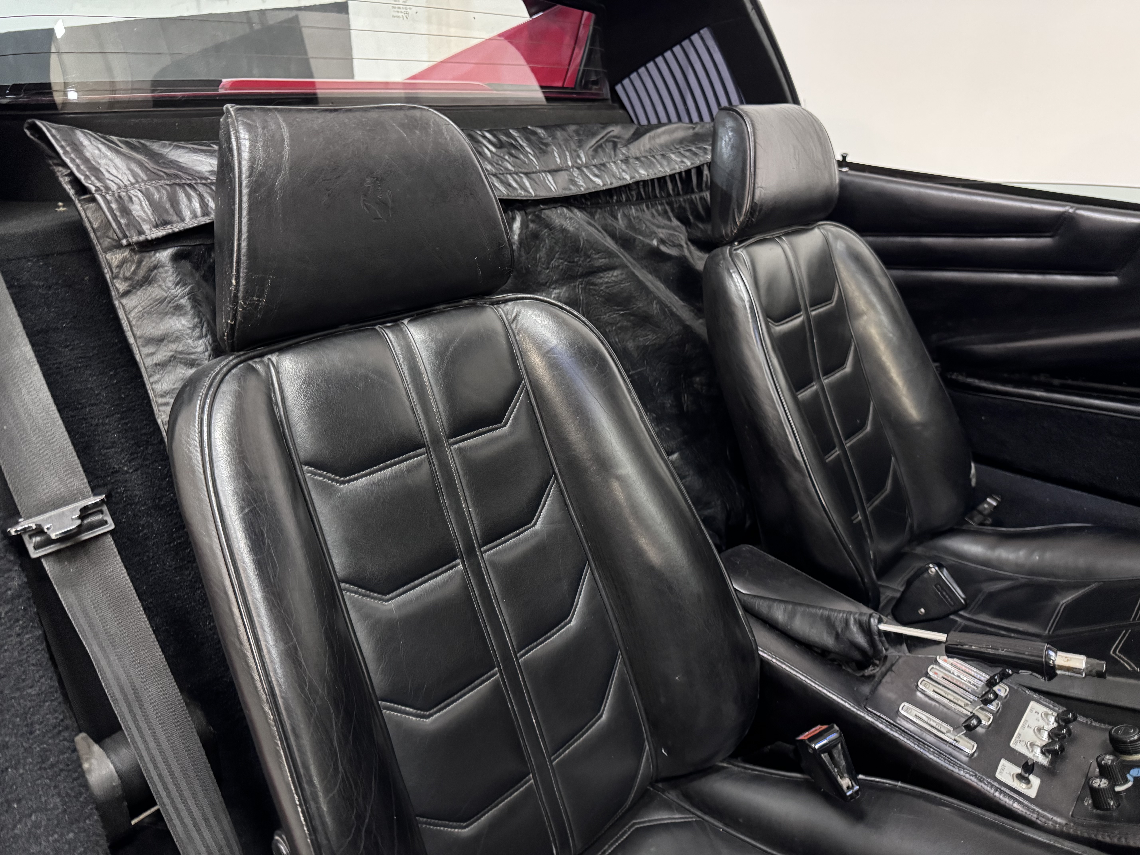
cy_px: 428
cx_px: 570
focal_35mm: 24
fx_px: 790
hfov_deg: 71.6
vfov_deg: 56.8
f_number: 1.78
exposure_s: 1/25
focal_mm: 6.76
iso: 1000
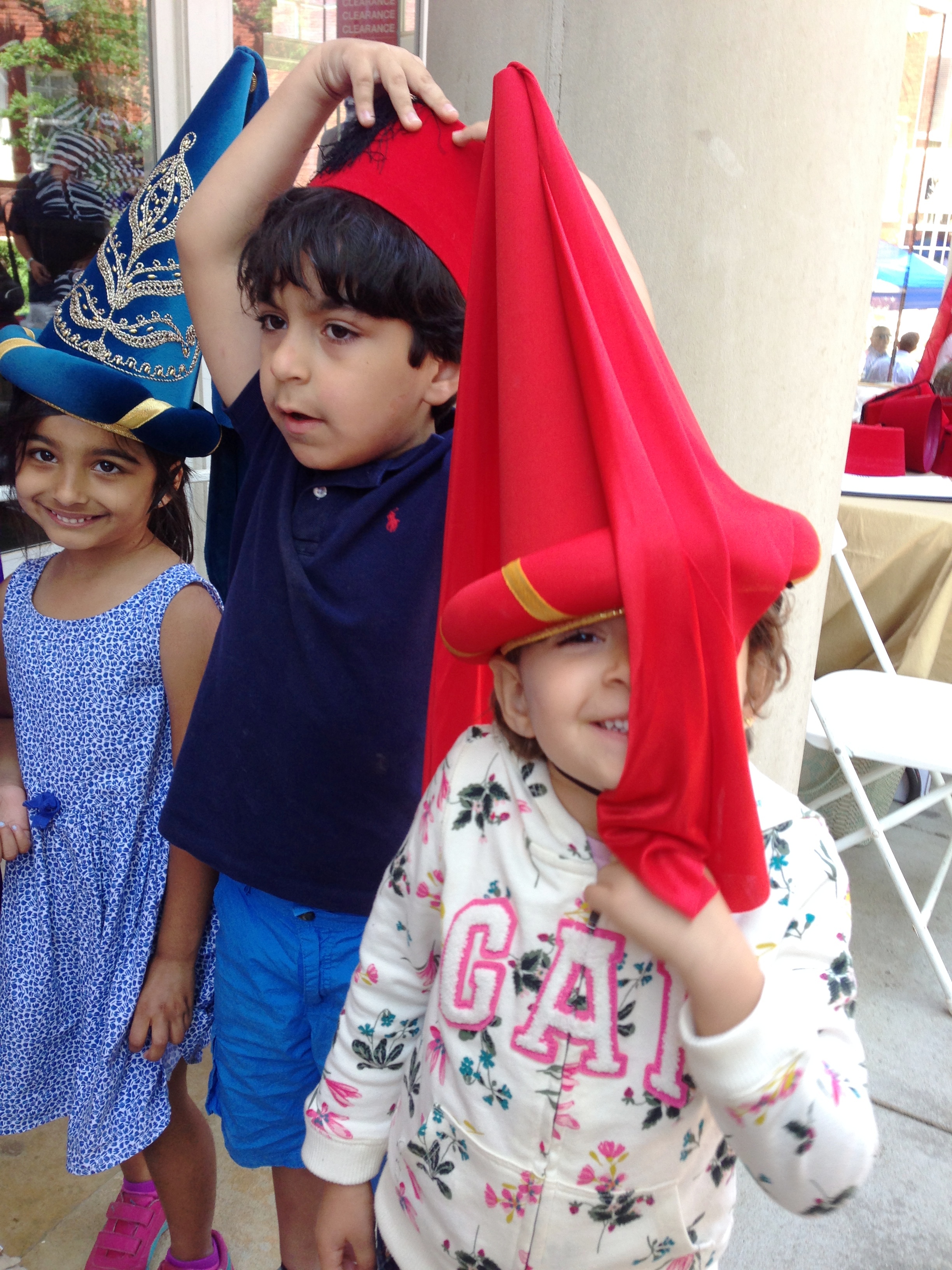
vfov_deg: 55.4
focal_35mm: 33
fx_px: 1210
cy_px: 635
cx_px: 476
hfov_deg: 42.9
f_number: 2.4
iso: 50
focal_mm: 4.12
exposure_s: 1/60
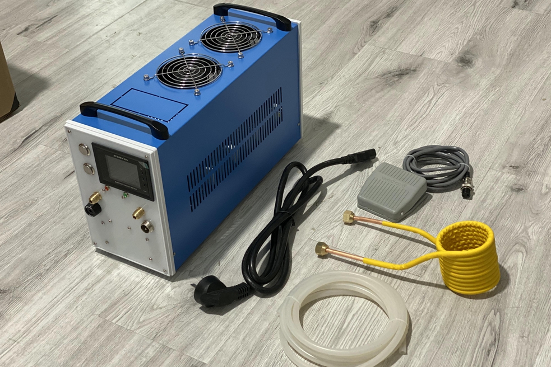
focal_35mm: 55
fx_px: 842
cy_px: 198
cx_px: 279
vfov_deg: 24.6
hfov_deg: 36.2
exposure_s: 1/50
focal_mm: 6
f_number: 2
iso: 200
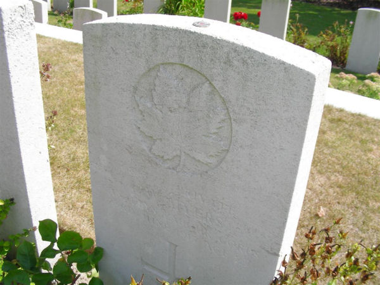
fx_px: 417
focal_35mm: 38
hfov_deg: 49.0
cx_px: 190
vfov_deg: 37.7
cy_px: 142
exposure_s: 1/456
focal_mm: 6.3
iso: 50
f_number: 4
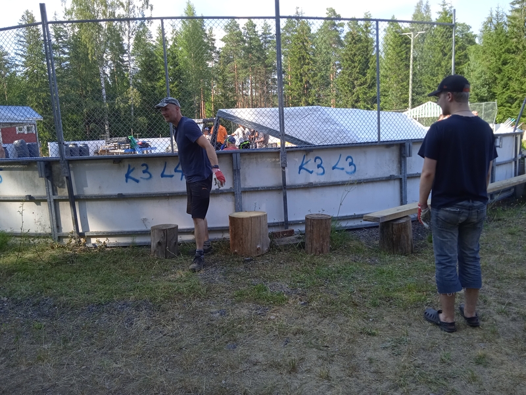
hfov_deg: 63.4
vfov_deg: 49.7
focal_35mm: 28
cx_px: 263
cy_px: 198
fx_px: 425
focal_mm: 3.43
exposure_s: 1/266
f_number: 2.2
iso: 100
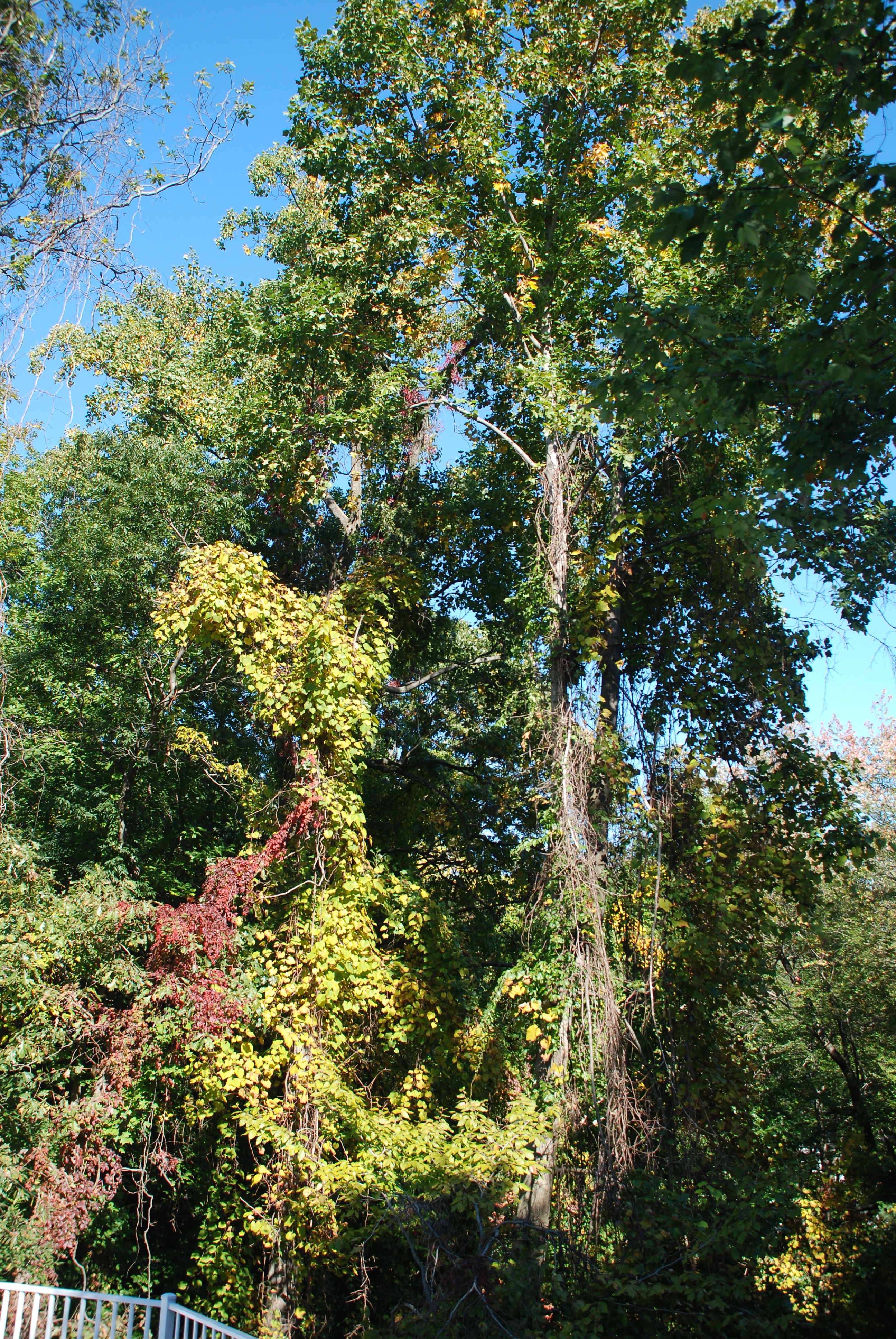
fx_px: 1340
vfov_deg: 53.1
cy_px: 670
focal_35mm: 36
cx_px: 448
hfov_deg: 37.0
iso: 200
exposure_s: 1/400
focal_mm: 24
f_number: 4
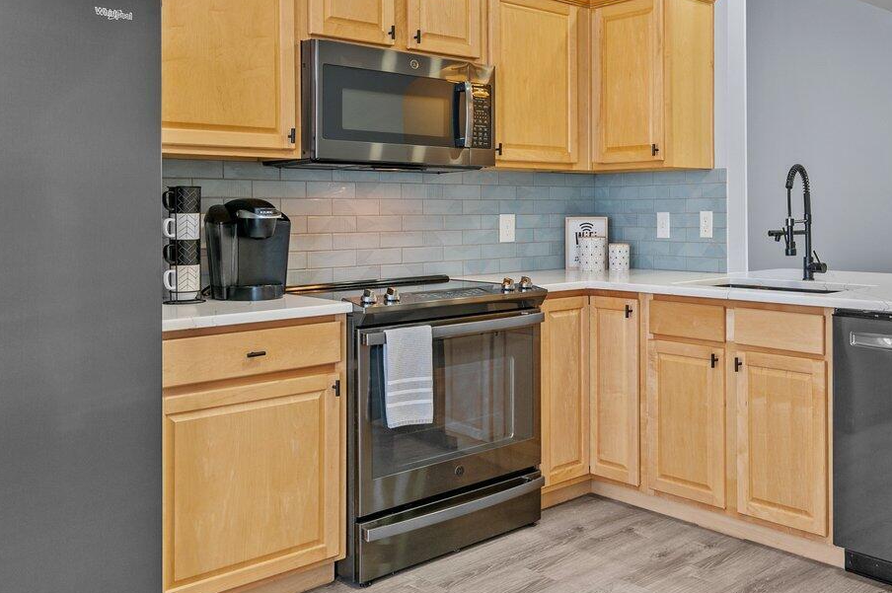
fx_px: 842
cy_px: 189
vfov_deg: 38.3
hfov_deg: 53.4
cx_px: 667
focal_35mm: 34
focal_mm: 15
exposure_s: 1/8
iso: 400
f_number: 6.3
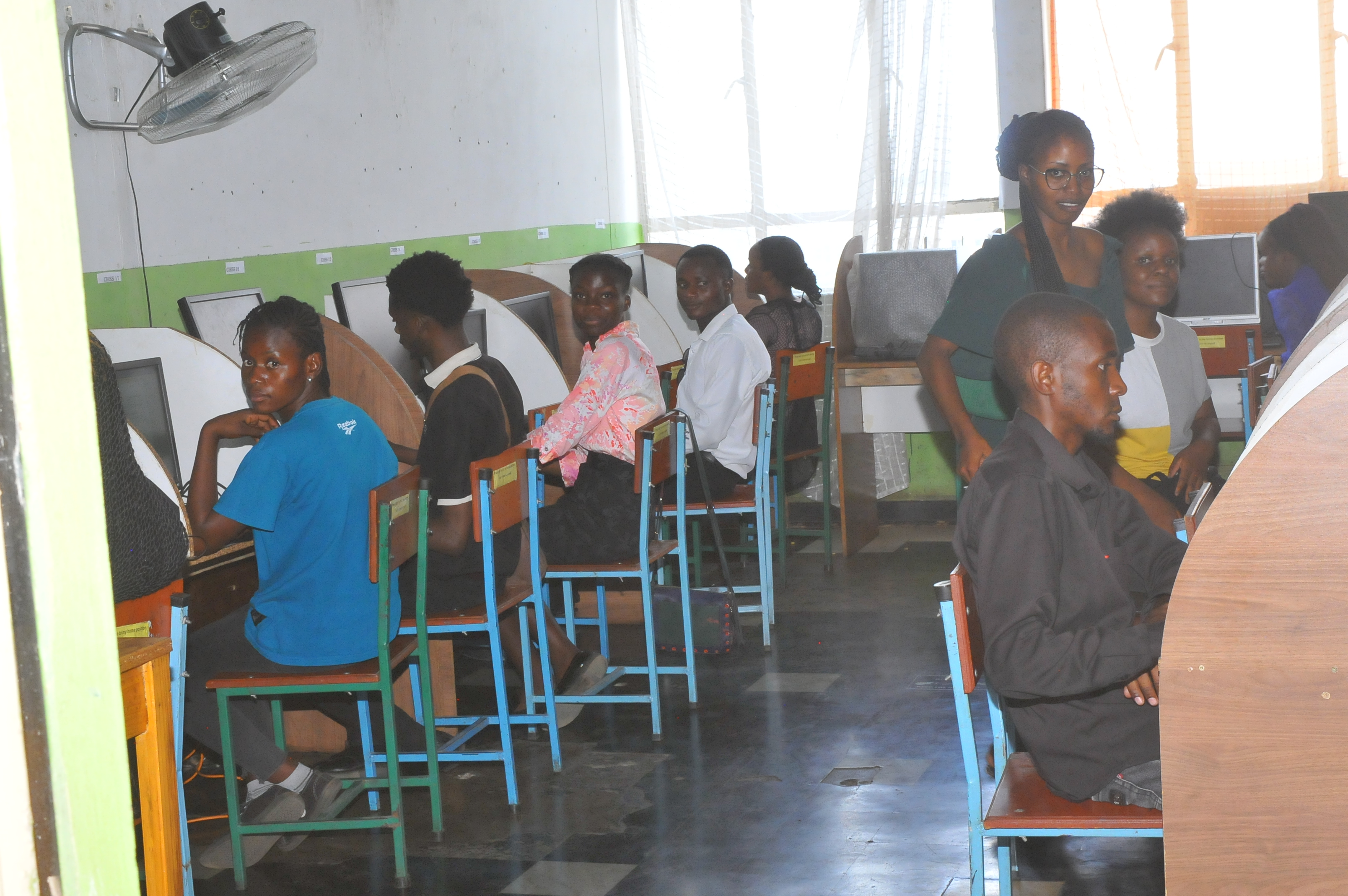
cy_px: 448
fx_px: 2244
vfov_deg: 22.6
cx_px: 674
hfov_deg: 33.4
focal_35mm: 60
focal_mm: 40
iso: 1600
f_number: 11
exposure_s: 1/80
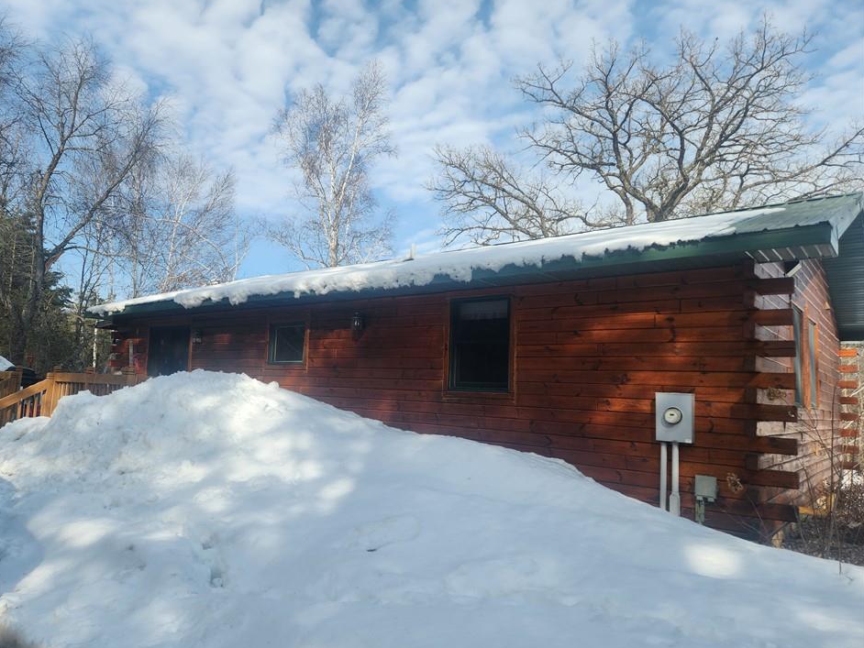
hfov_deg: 69.3
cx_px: 397
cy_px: 330
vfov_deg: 54.9
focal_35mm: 25
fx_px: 624
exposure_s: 1/1235
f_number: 1.8
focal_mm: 5.4
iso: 20
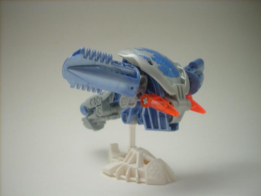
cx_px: 130
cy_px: 98
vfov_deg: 38.7
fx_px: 279
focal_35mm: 37
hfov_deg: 50.1
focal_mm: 6.2
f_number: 2.8
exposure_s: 1/5
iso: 200
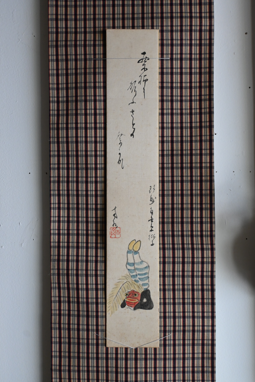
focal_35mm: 51
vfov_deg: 38.9
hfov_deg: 26.5
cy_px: 191
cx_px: 128
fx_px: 542
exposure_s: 1/125
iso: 1100
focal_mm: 34
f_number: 5
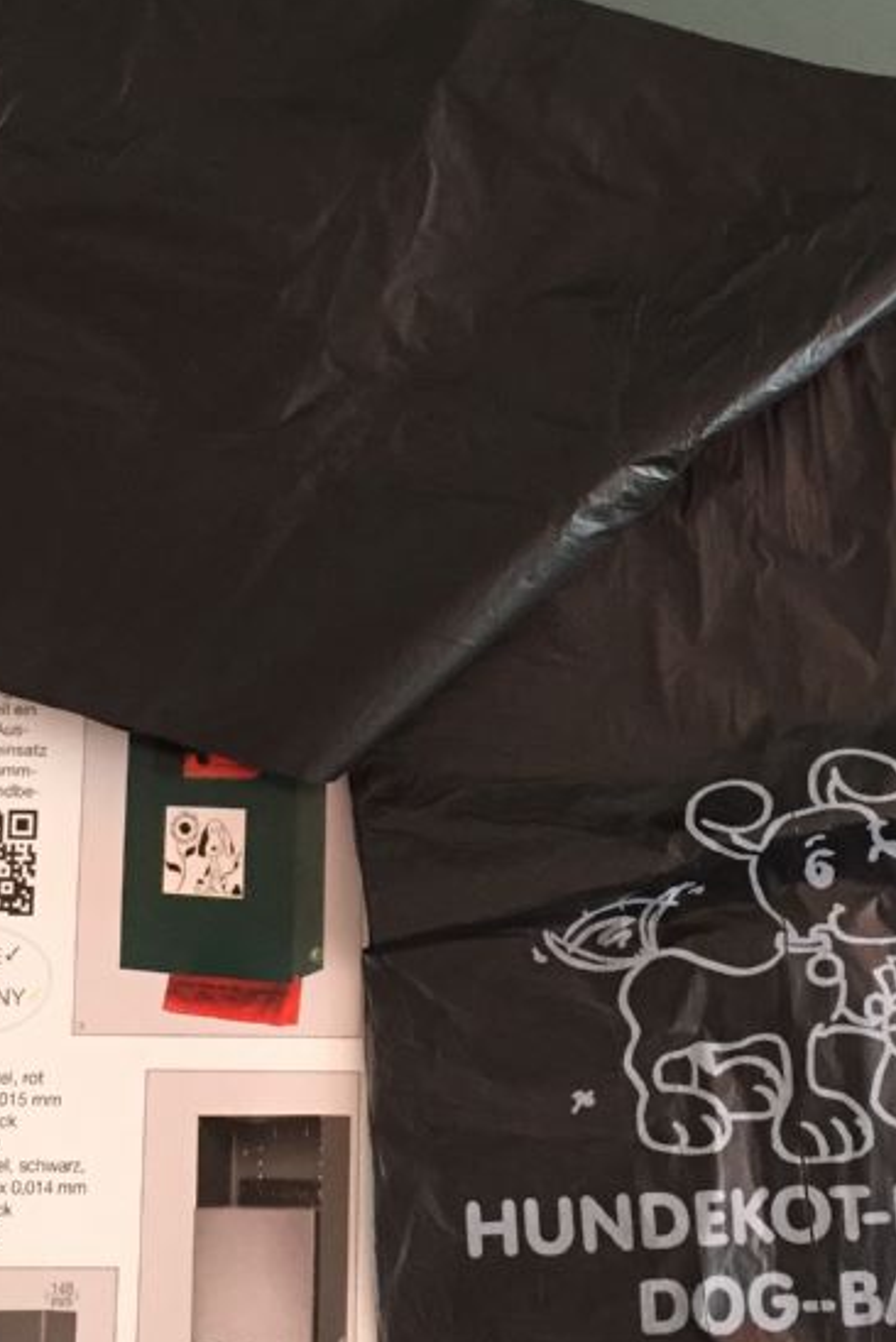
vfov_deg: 36.2
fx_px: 2051
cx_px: 372
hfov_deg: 24.6
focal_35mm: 55
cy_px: 578
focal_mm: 4.15
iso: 250
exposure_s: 1/25
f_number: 2.2
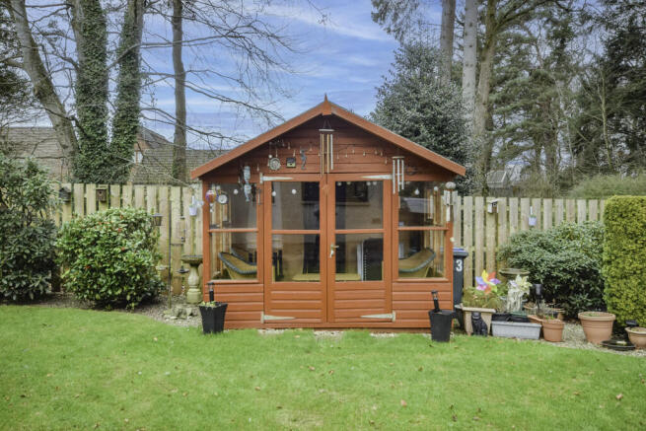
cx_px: 323
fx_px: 538
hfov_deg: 61.9
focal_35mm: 30
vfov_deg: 43.6
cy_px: 216
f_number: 7.1
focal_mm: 20
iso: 400
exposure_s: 1/125
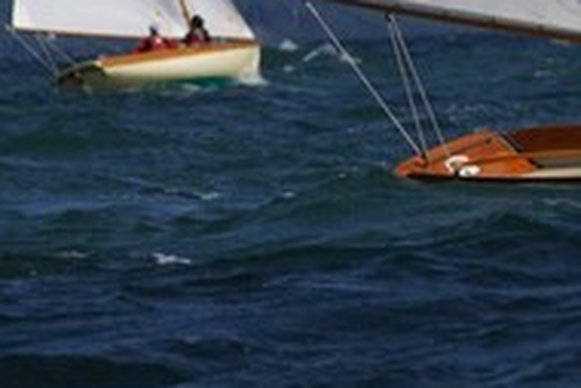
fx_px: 20382
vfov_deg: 1.1
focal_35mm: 1262
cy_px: -231
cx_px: 972
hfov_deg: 1.6
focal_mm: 200
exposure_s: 1/1250
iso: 100
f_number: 5.6
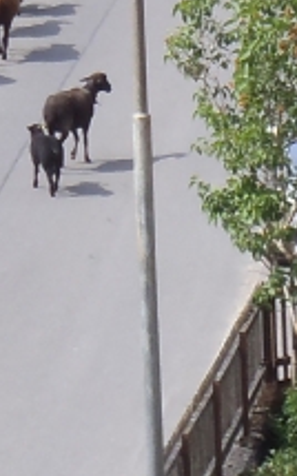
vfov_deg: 3.9
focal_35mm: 539
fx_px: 6995
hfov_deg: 2.4
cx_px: 319
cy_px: -186
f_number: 5.1
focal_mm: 18.2
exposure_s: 1/200
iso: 80
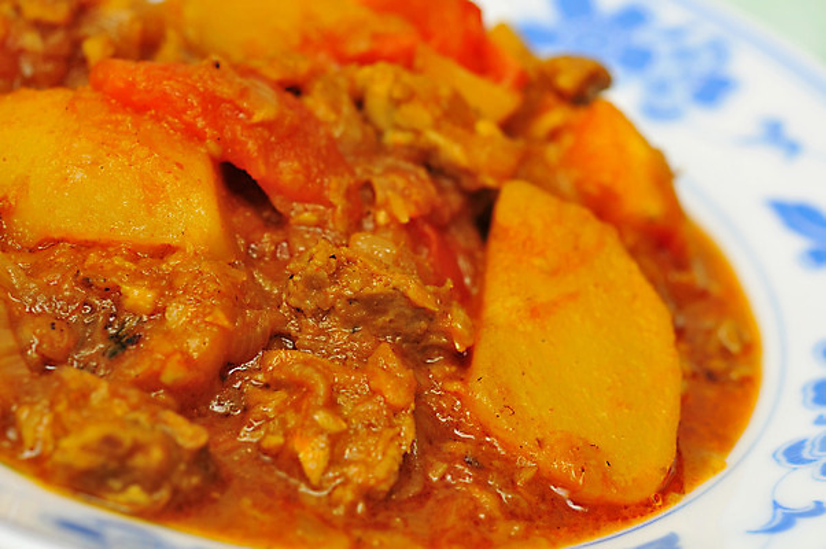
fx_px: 2063
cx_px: 413
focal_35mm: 90
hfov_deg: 22.6
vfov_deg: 15.2
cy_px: 274
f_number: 6.3
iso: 200
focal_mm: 60
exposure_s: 1/60
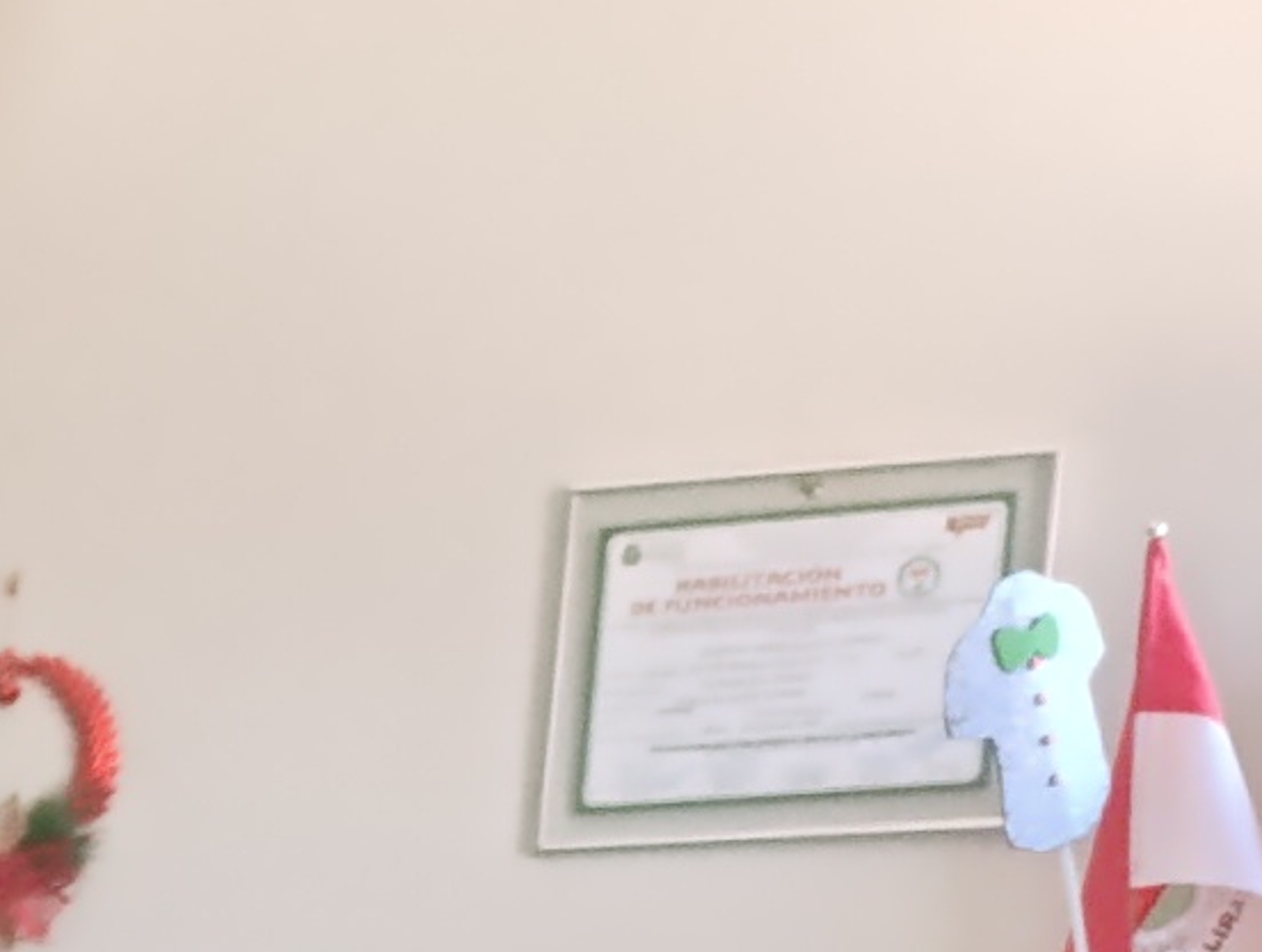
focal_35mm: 170
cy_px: 2867
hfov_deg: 8.9
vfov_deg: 7.6
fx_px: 6209
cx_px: -2844
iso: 800
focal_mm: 6.14
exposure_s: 1/100
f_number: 1.6
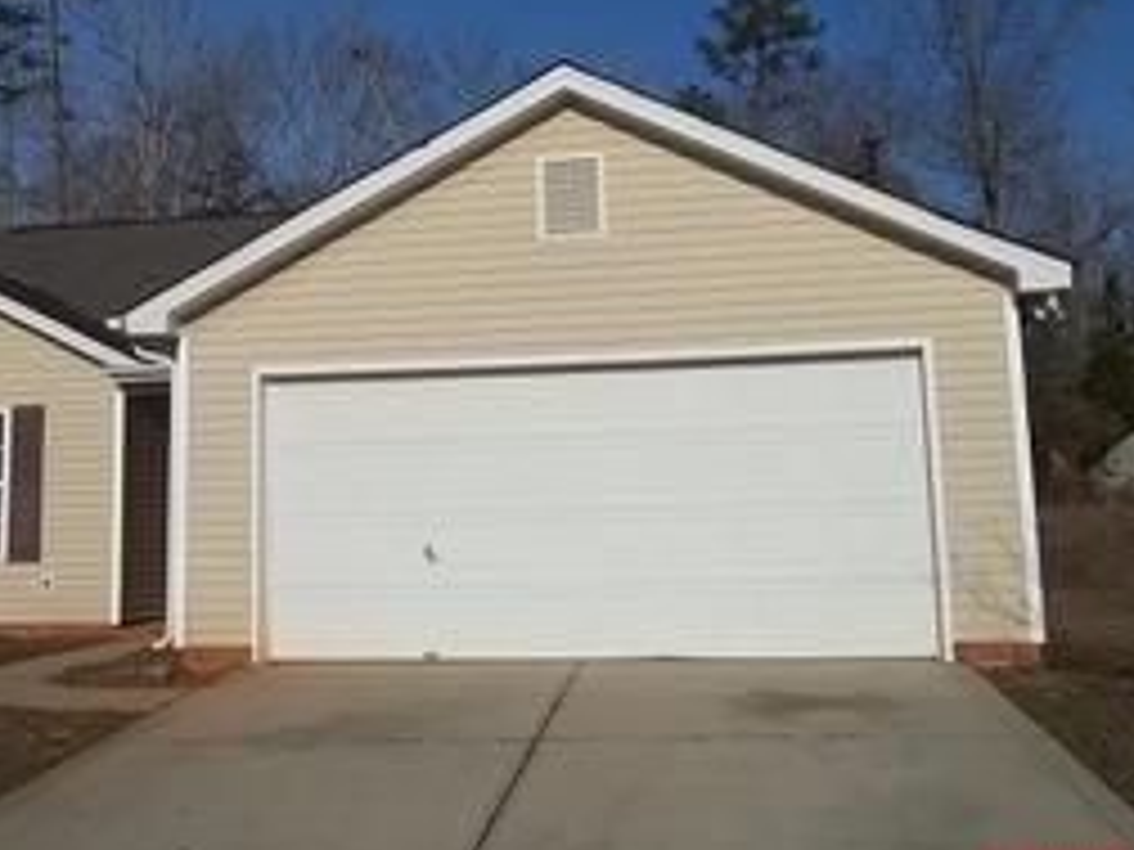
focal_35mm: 44
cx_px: 446
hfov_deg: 42.7
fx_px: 1441
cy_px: 310
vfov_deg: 32.7
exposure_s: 1/320
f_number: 8.8
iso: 64
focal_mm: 5.7
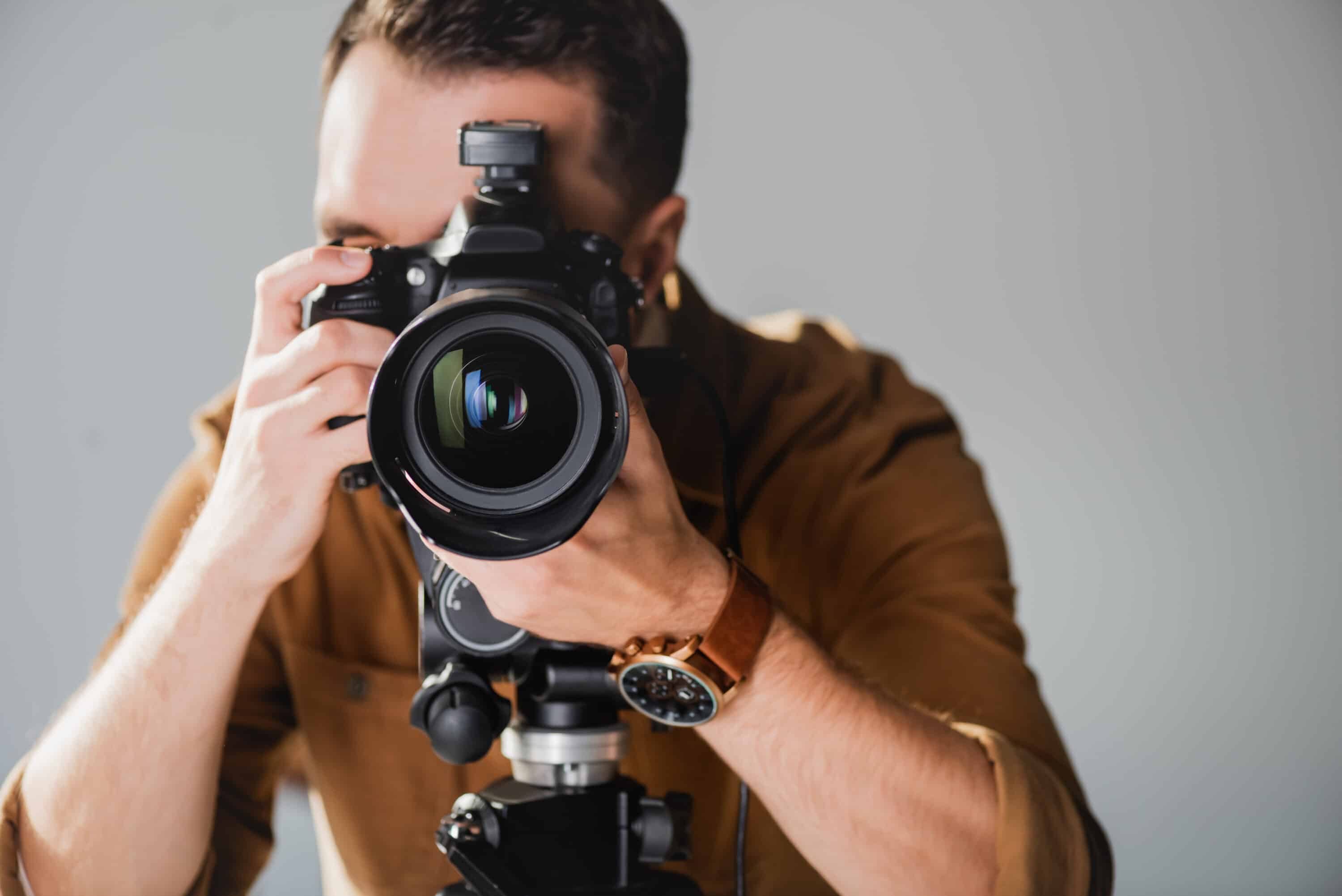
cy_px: 448
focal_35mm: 105
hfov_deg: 19.5
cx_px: 671
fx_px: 3915
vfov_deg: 13.0
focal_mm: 105
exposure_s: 1/200
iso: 160
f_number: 4
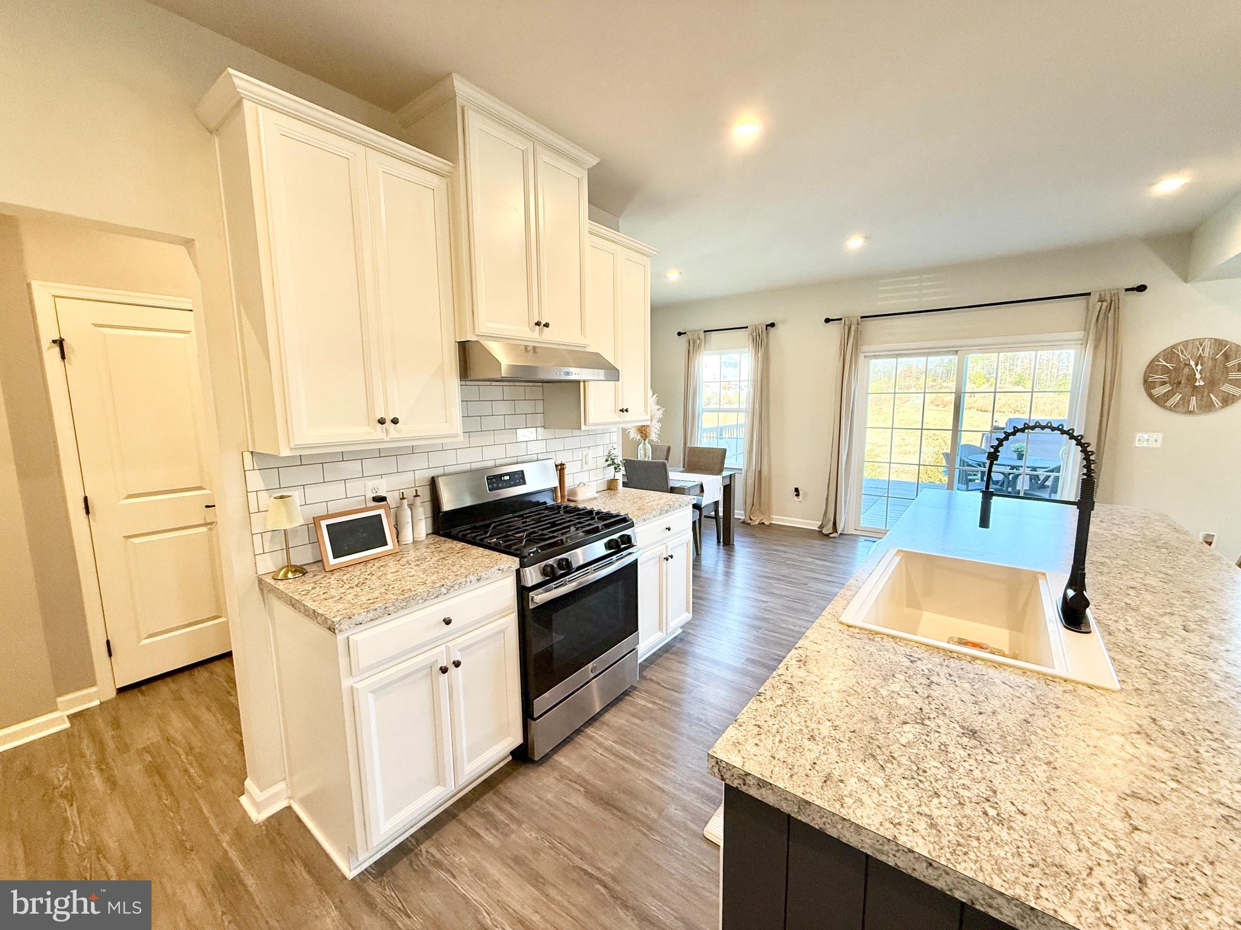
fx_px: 502
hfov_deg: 102.1
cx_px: 620
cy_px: 465
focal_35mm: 14
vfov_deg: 85.7
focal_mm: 2.22
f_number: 2.2
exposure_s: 1/120
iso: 200
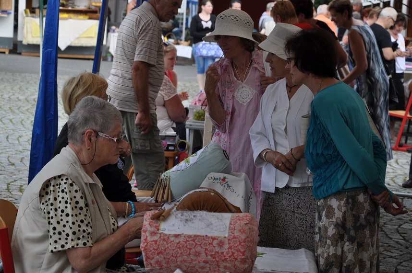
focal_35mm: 112
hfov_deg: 18.2
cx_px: 206
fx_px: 1286
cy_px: 136
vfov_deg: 12.1
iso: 200
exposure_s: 1/200
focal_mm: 75
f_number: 7.1
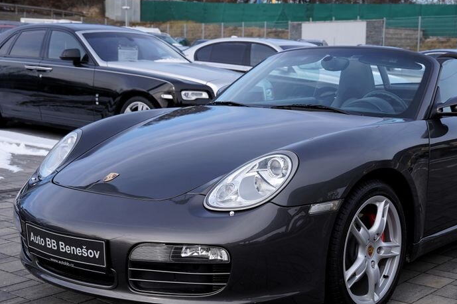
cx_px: 297
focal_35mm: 58
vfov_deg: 23.3
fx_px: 736
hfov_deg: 34.2
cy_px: 177
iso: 100
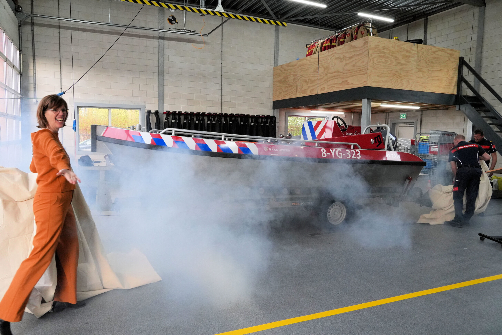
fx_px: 376
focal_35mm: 27
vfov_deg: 47.9
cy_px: 168
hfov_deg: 67.4
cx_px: 251
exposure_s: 1/160
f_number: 8
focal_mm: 18
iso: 2500
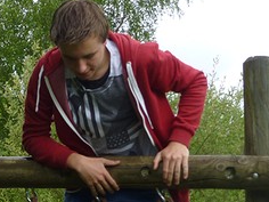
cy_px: 168
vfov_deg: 8.6
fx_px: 1344
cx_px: -15
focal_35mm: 173
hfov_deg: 11.3
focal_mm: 9
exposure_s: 1/320
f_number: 4.4
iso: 100
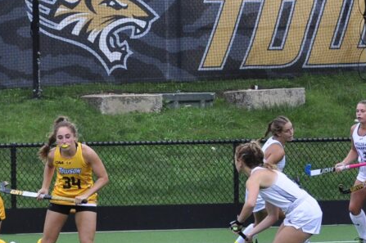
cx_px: -56
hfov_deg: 5.5
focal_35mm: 371
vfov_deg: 3.7
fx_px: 3768
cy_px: 232
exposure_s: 1/800
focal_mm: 72
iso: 560
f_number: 6.3
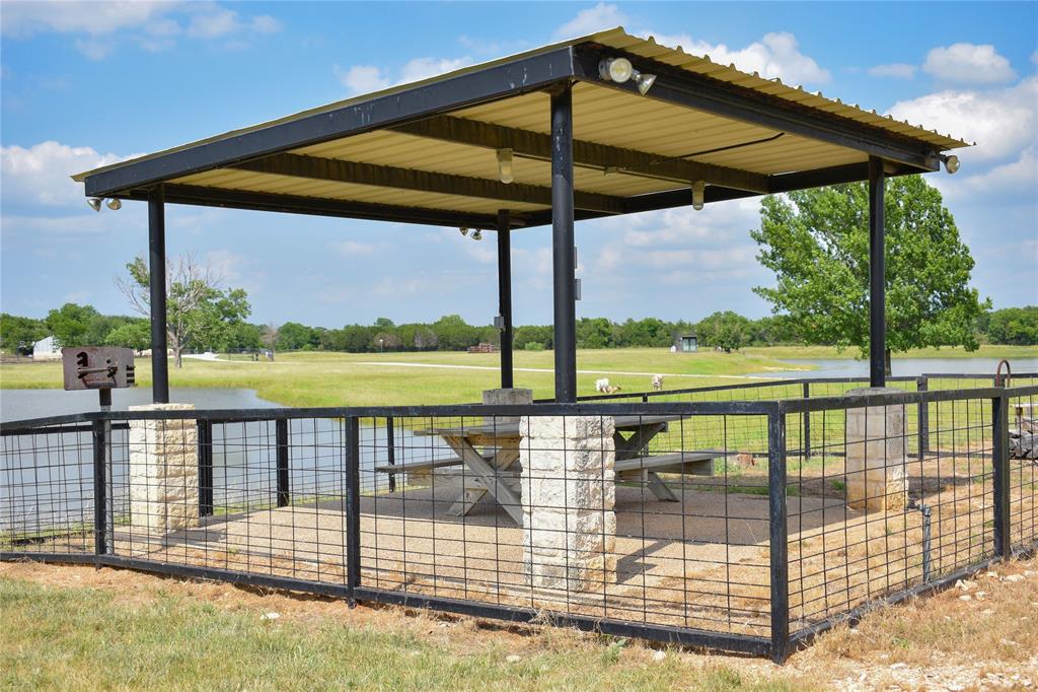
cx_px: 519
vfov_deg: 31.9
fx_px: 1211
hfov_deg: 46.4
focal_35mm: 42
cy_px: 346
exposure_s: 1/1250
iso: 400
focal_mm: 28
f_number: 5.6
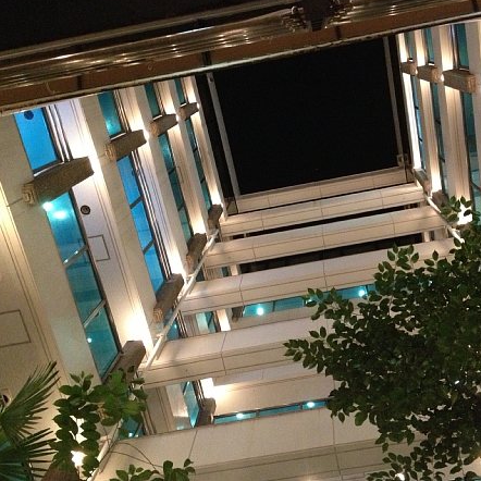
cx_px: 308
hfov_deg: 39.7
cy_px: 239
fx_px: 660
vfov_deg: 40.0
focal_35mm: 42
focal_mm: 4.28
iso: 640
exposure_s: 1/15
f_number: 2.4
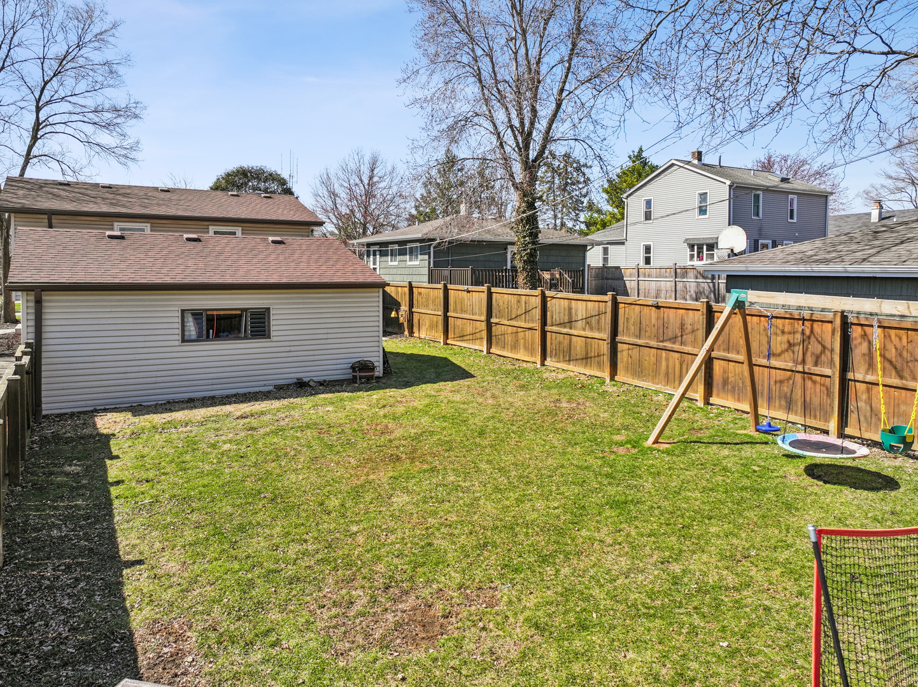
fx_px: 636
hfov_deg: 71.6
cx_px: 459
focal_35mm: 24
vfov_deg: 56.8
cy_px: 344
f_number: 2.8
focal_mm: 12.3
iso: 100
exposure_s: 1/100
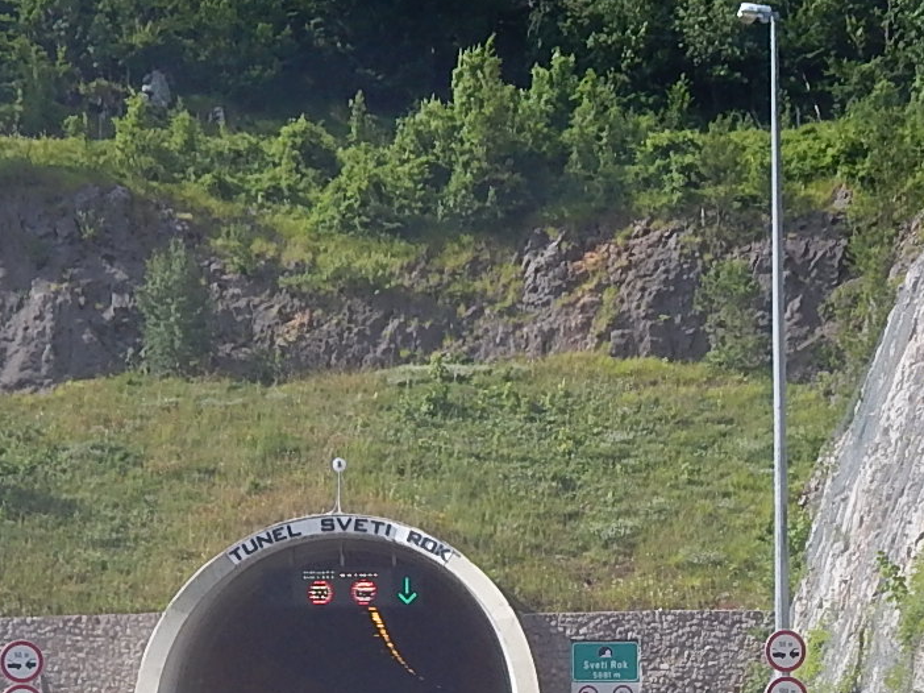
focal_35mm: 123
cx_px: 642
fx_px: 3282
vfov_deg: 11.9
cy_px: 715
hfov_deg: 16.0
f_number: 3.4
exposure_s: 1/800
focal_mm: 6.8
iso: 125
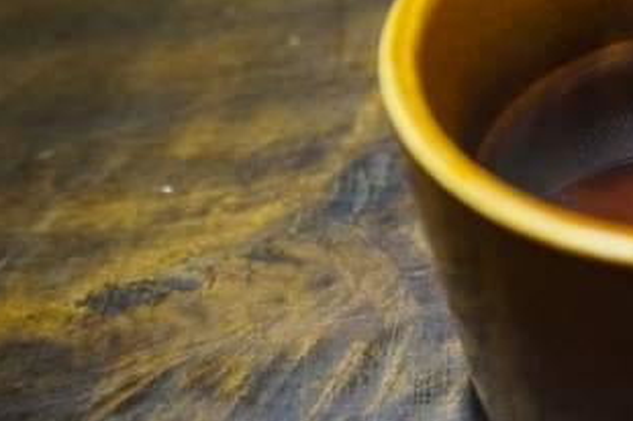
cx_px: 611
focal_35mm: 62
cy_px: 234
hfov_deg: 30.5
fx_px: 1089
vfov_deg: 21.9
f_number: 4
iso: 3200
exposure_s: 1/125
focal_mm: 20
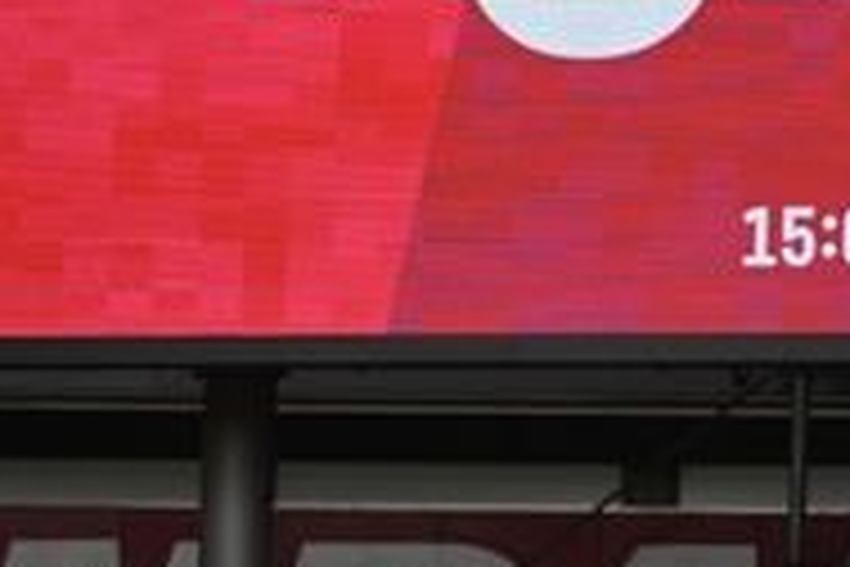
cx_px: 693
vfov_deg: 1.4
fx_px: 22476
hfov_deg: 2.2
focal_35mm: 952
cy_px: -50
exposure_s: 1/4000
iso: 1000
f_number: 3.5
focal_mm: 300
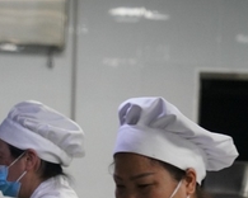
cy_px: 280
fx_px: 1908
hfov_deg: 7.4
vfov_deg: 5.9
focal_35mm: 260
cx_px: 28
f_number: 4
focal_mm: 75
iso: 4000
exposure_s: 1/160
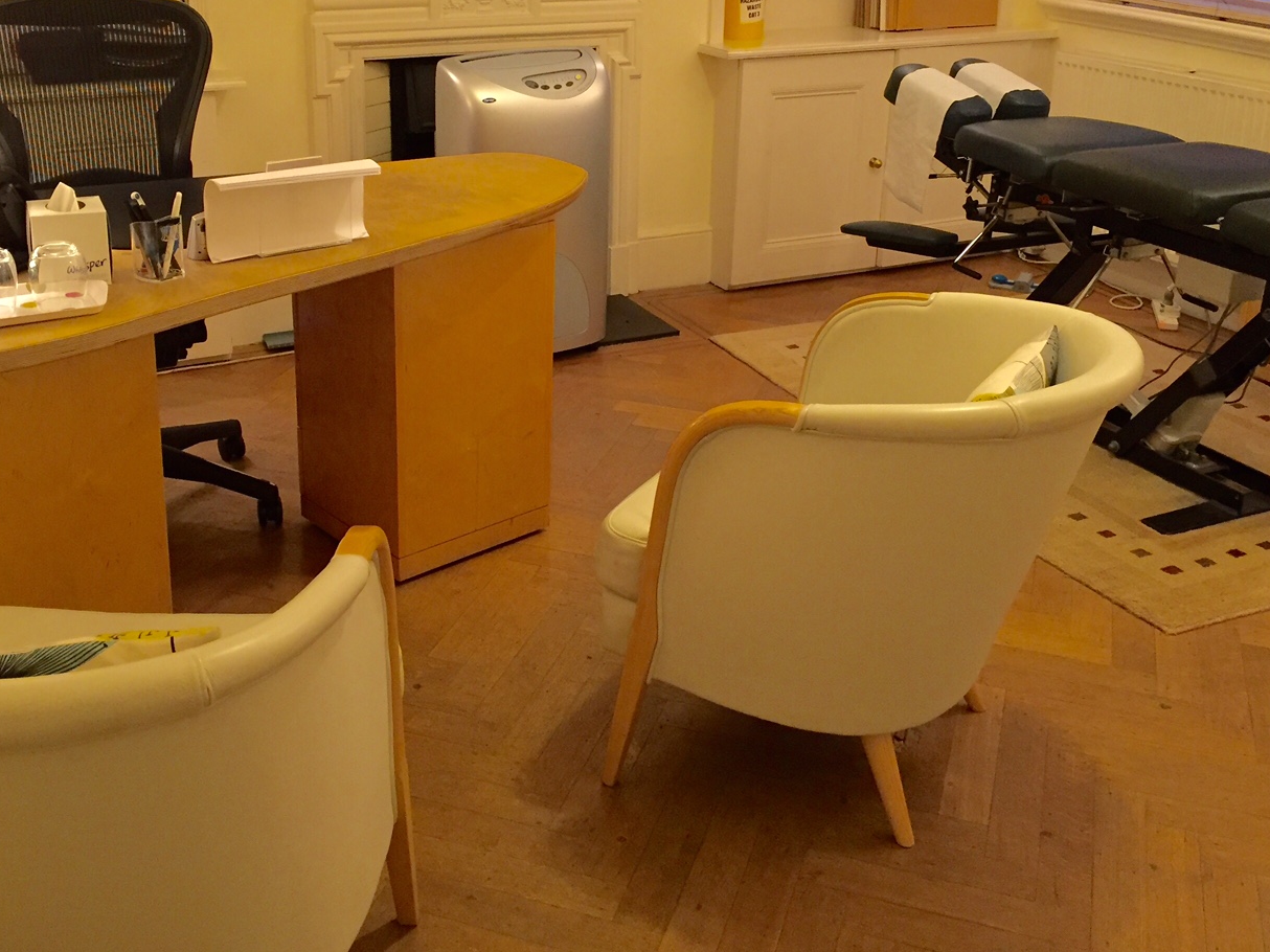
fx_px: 1431
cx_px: 560
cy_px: 314
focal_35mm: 39
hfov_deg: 47.8
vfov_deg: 36.4
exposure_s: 1/33
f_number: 2.2
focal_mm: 4.15
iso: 250
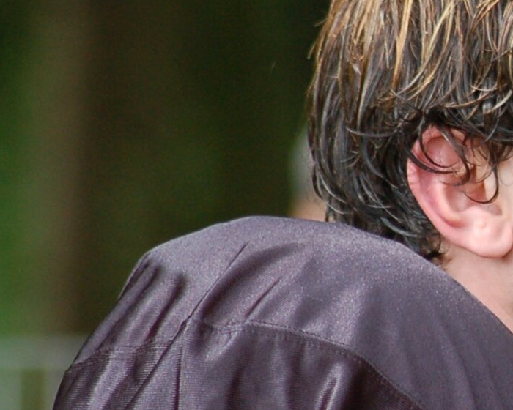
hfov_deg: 2.6
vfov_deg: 2.1
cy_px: 167
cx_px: 650
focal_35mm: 751
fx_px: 11402
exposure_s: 1/500
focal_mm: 170
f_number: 4.8
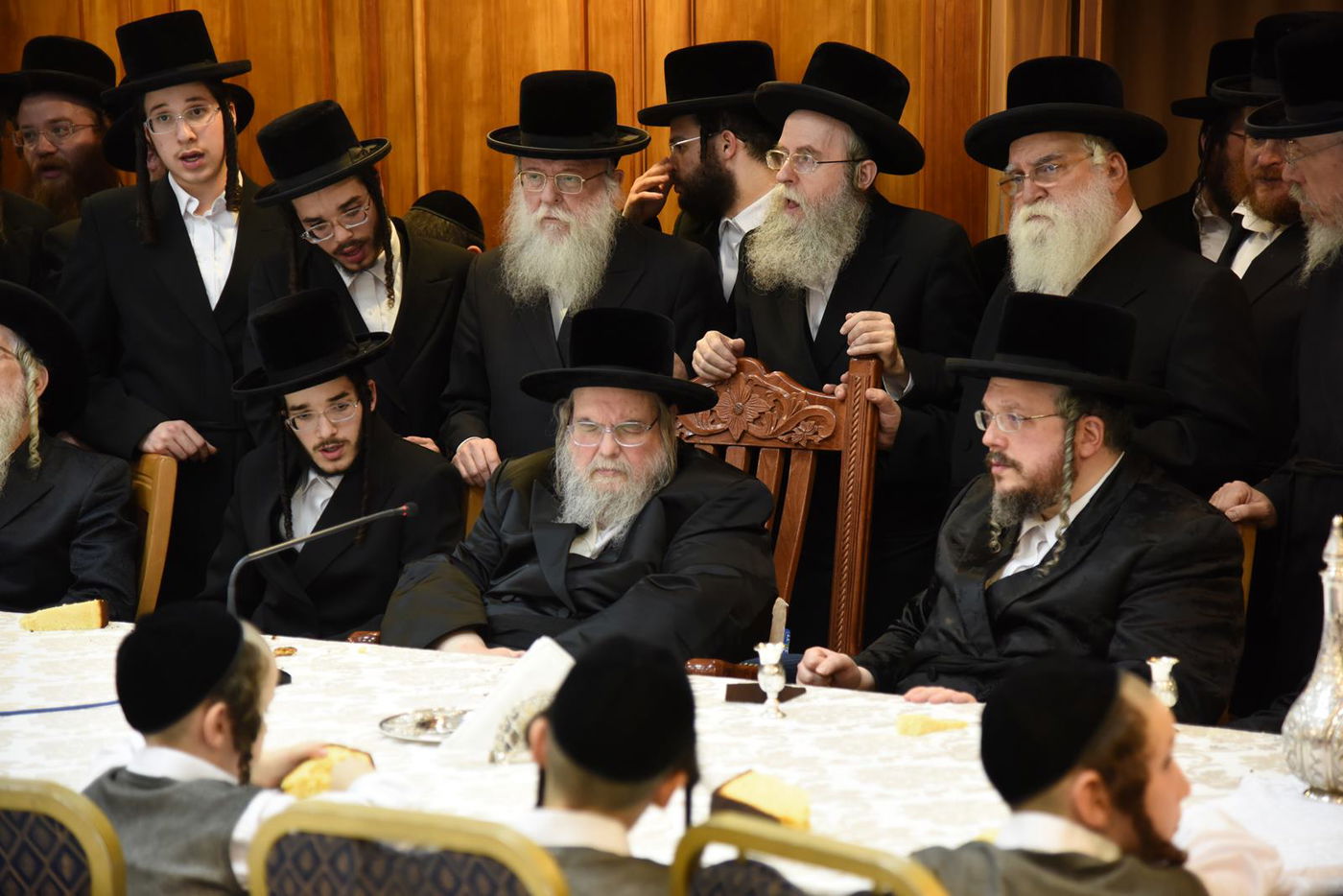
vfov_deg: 14.0
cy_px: 448
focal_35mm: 98
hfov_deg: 20.8
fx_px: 3656
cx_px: 672
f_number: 4
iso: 1600
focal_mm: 98
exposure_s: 1/100
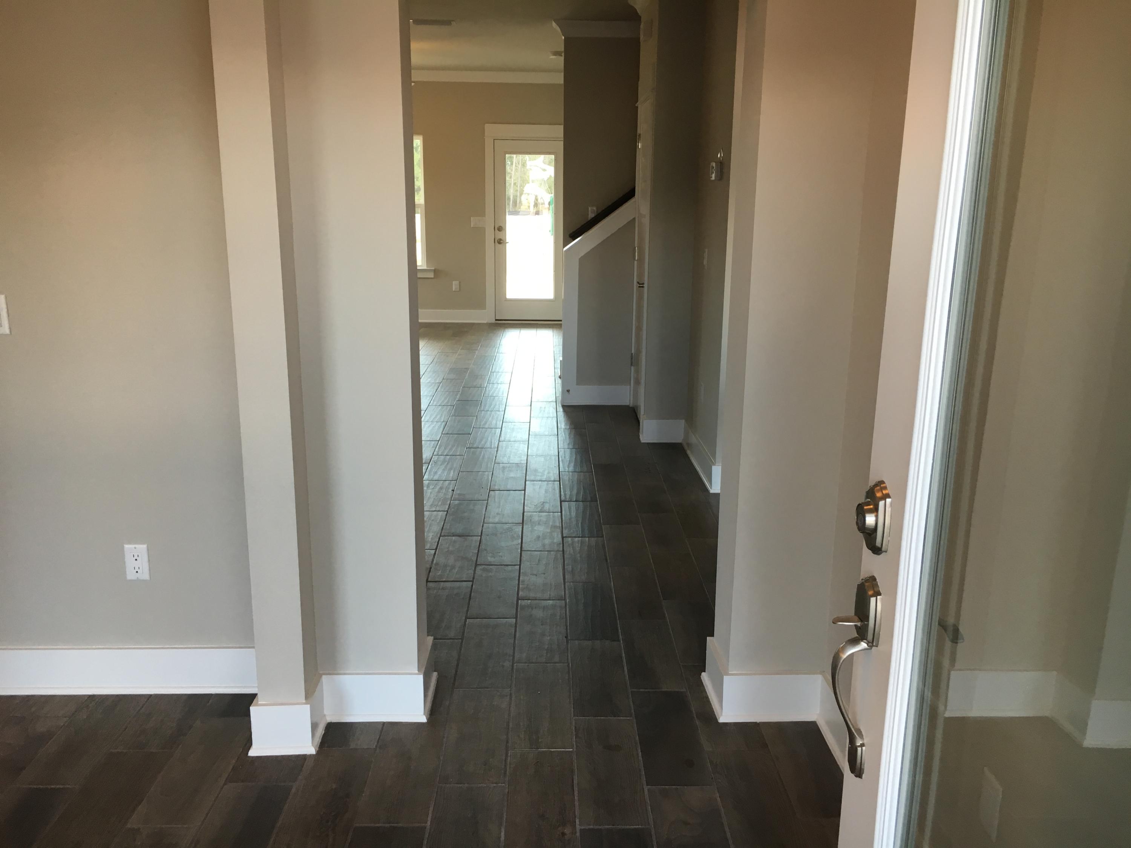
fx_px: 948
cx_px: 566
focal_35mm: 29
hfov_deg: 61.7
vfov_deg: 48.2
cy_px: 424
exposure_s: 1/30
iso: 25
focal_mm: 4.15
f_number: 2.2
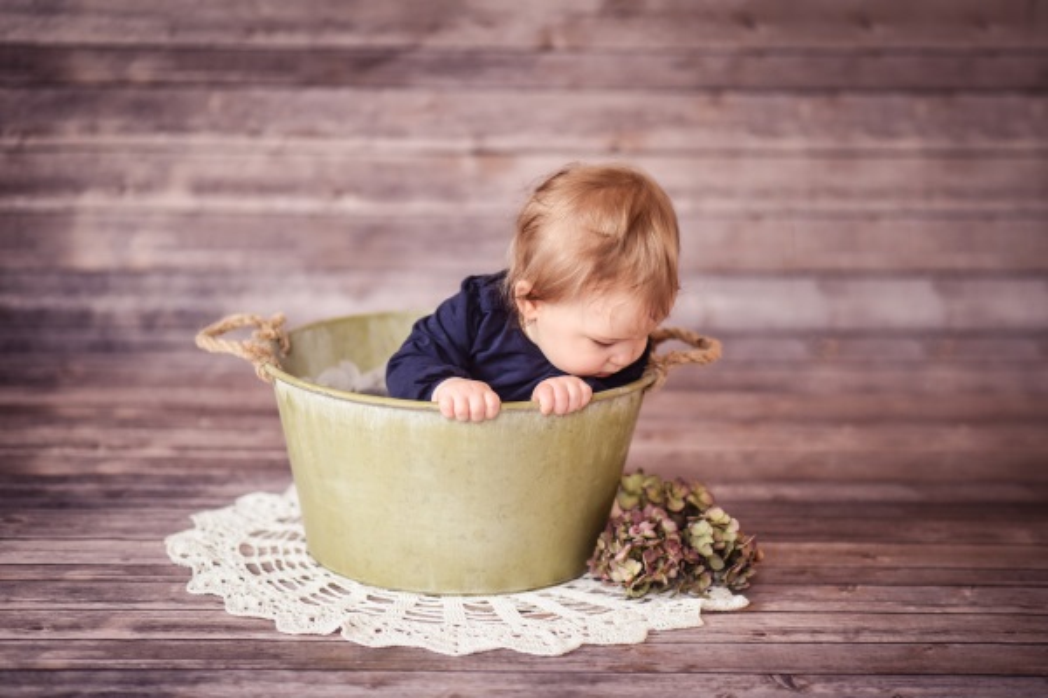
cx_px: 524
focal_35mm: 85
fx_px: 2474
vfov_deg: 16.1
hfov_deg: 23.9
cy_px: 349
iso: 2000
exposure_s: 1/125
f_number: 1.8
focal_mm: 85
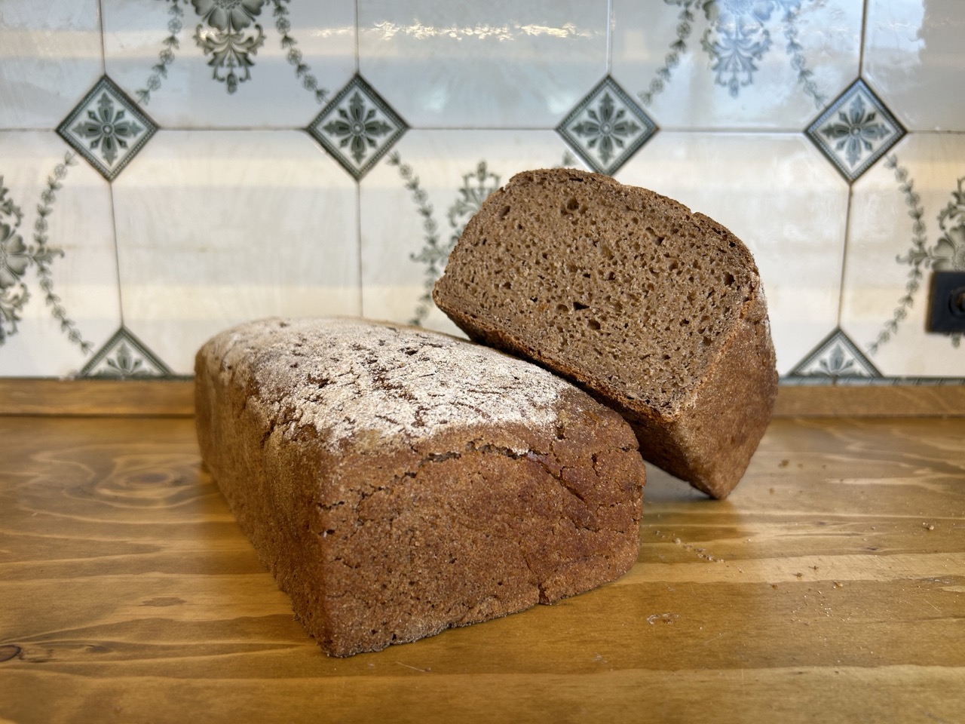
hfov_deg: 67.3
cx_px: 482
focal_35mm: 26
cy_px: 362
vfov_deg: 53.1
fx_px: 725
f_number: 1.5
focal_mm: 5.7
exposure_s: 1/50
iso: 64
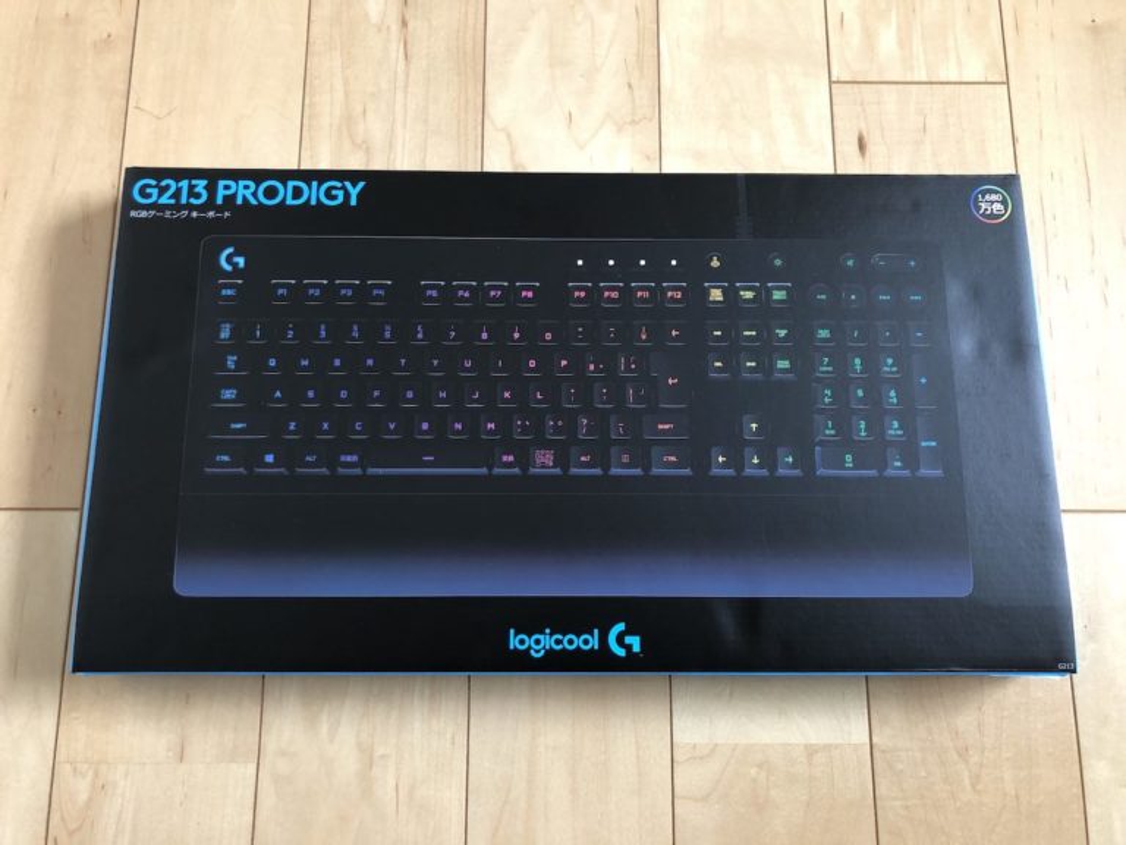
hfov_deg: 63.4
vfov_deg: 49.7
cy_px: 422
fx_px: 911
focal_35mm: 28
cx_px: 563
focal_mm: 4
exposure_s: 1/15
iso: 50
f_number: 1.8
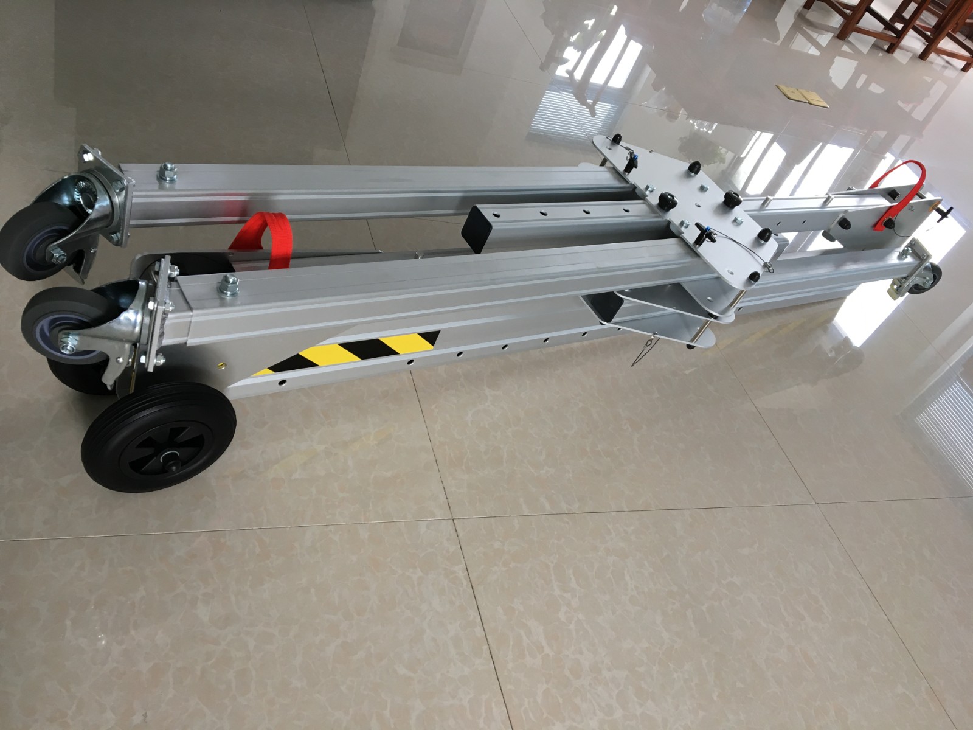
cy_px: 365
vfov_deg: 48.2
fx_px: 815
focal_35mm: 29
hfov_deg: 61.7
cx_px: 486
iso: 25
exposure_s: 1/33
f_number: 2.2
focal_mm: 4.15
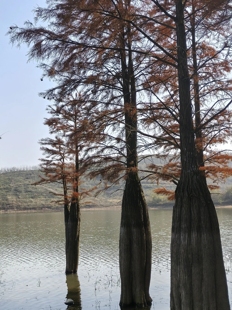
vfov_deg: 40.4
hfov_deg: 30.9
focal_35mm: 47
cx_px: 104
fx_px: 420
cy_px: 170
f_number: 1.9
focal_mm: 5.52
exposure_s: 1/2695
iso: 50
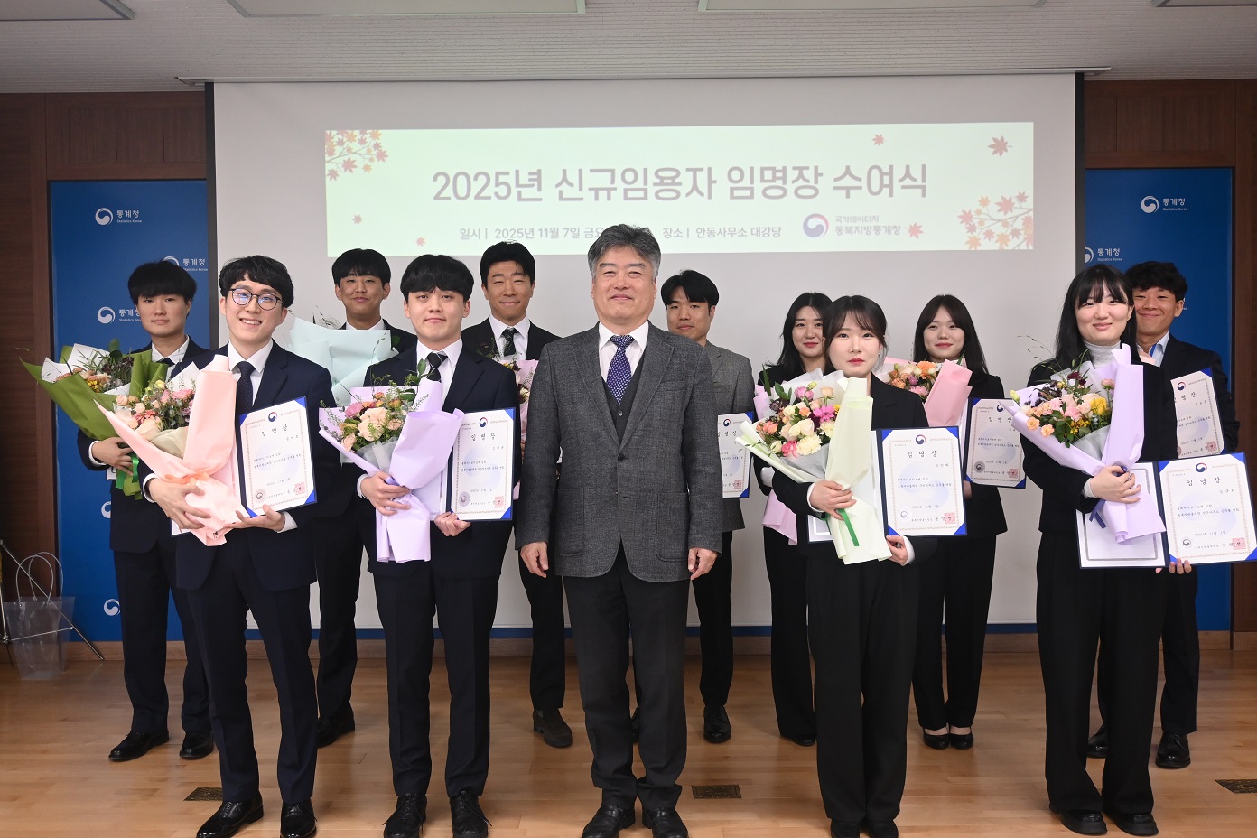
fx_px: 1152
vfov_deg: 40.0
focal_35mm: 33
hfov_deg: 57.2
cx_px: 628
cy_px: 419
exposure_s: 1/125
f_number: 4
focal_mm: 22
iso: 900
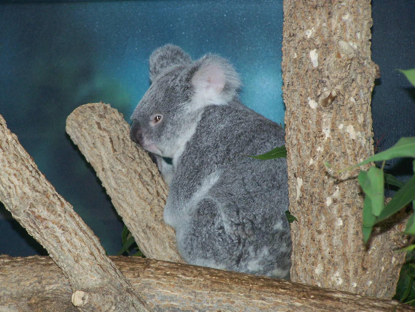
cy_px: 165
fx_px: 2411
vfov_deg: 7.4
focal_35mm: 201
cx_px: 203
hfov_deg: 9.8
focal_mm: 31.3
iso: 160
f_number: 3.2
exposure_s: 1/160
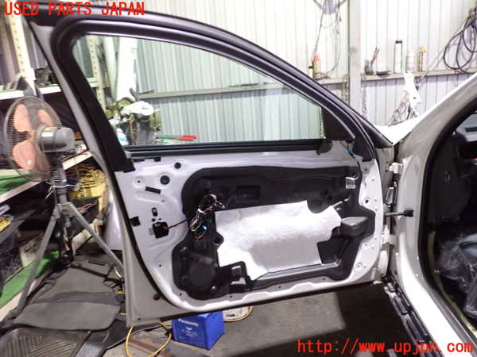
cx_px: 238
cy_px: 178
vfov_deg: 46.8
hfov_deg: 60.0
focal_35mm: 30
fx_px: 413
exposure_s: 1/20
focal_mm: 5.4
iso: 800
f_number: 2.3
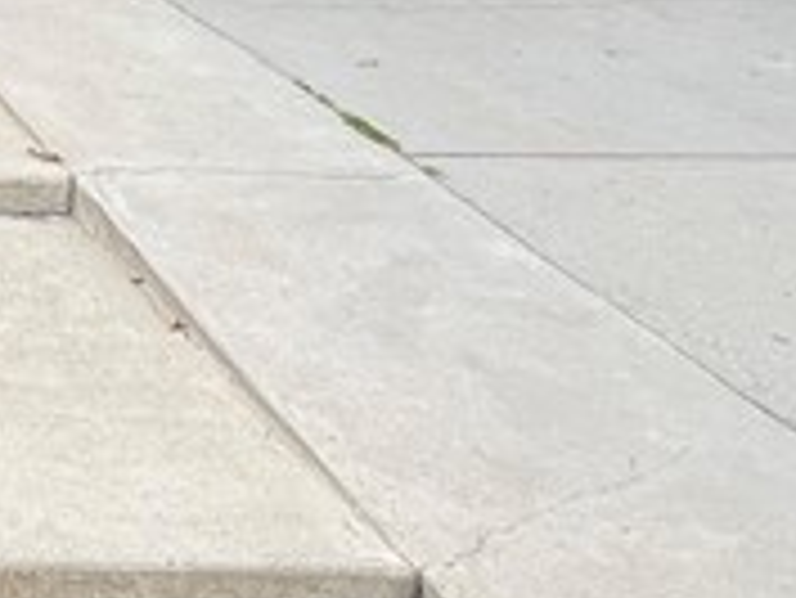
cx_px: -486
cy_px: -387
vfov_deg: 17.1
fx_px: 1726
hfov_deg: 20.9
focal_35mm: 75
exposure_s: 1/440
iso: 32
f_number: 1.8
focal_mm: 1.57
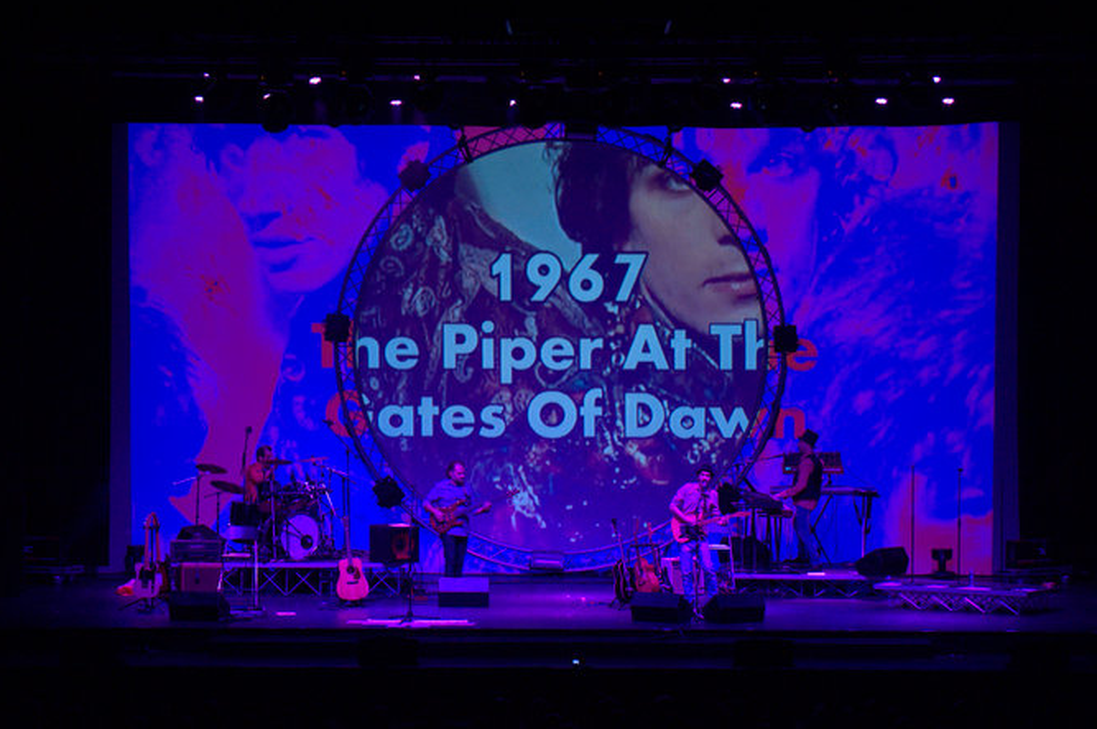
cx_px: 544
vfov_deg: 11.6
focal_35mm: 118
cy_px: 375
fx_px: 3591
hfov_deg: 17.4
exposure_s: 1/100
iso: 6400
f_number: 3.5
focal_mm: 105
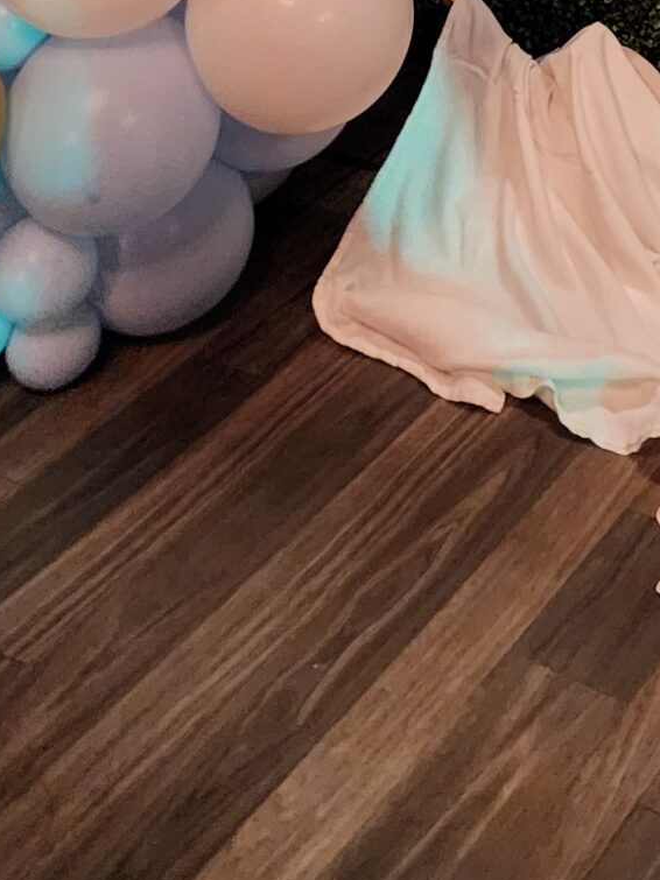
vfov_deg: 20.0
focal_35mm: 78
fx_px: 1983
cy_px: -586
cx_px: 791
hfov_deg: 18.0
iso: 1000
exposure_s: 1/120
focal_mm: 6.4
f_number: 1.8
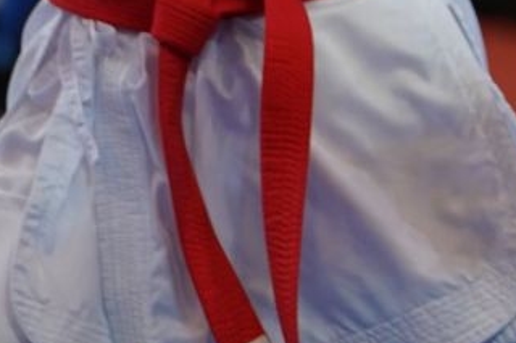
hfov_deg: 2.0
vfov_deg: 1.3
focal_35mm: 1035
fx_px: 14827
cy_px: -290
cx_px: 772
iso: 800
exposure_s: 1/1000
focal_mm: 184
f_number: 2.8
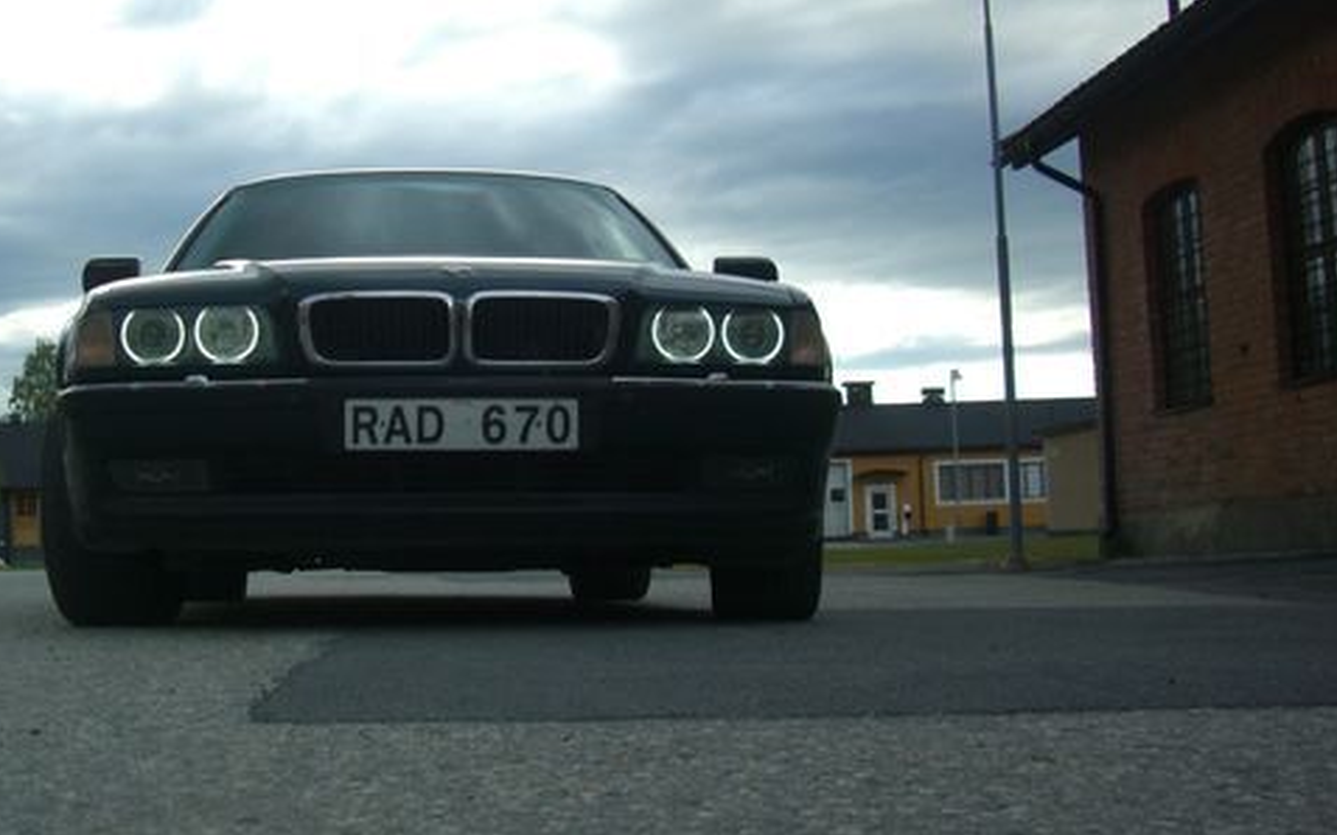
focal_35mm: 54
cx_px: 493
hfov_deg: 37.3
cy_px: 347
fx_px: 1967
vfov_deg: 23.9
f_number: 2.8
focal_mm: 7.9
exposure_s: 1/500
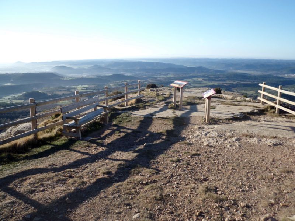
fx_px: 247
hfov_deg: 61.7
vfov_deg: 48.2
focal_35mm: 29
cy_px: 110
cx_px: 148
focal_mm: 5.3
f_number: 8.5
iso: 100
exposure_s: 1/80
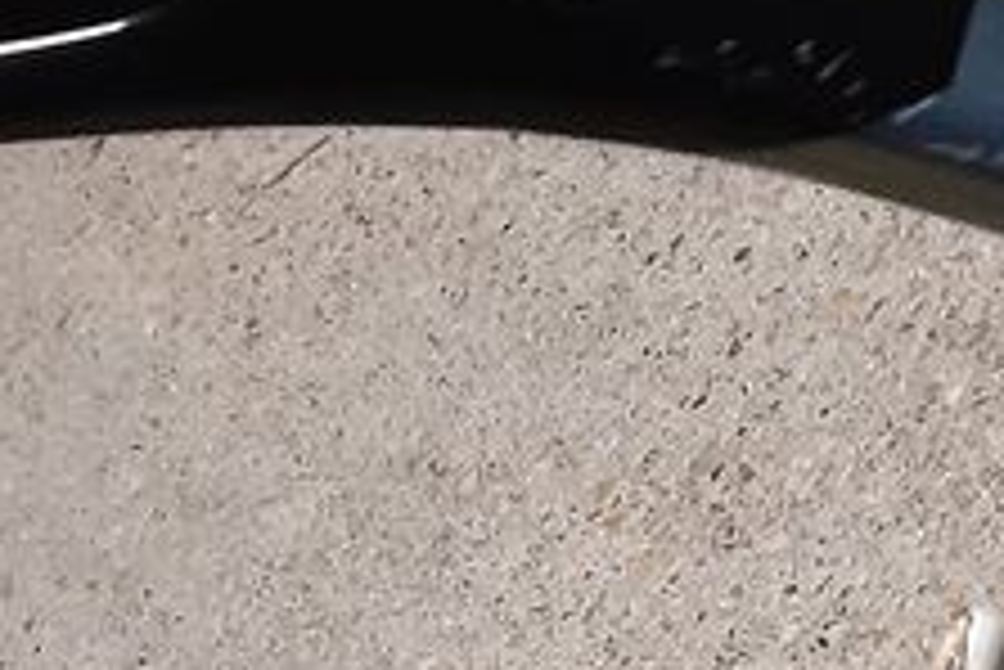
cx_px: 950
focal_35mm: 121
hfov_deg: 16.6
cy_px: 971
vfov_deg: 11.0
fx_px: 3377
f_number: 1.7
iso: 400
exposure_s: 1/25
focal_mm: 3.92
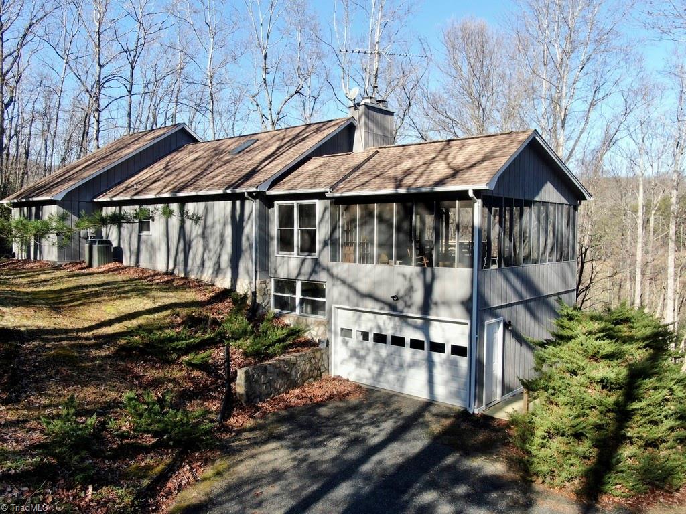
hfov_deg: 61.7
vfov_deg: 48.2
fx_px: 575
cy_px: 257
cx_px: 343
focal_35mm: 29
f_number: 3
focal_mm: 5
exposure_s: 1/500
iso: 110
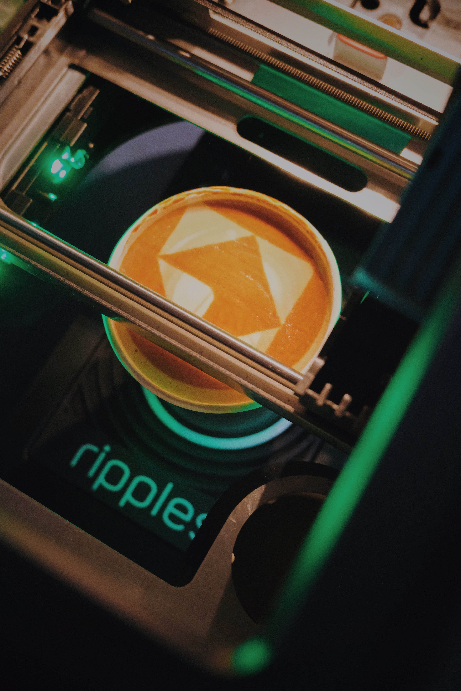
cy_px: 346
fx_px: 730
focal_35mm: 38
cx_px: 230
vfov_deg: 50.7
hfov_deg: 35.1
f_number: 4.4
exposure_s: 1/200
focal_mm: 25.6
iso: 6400
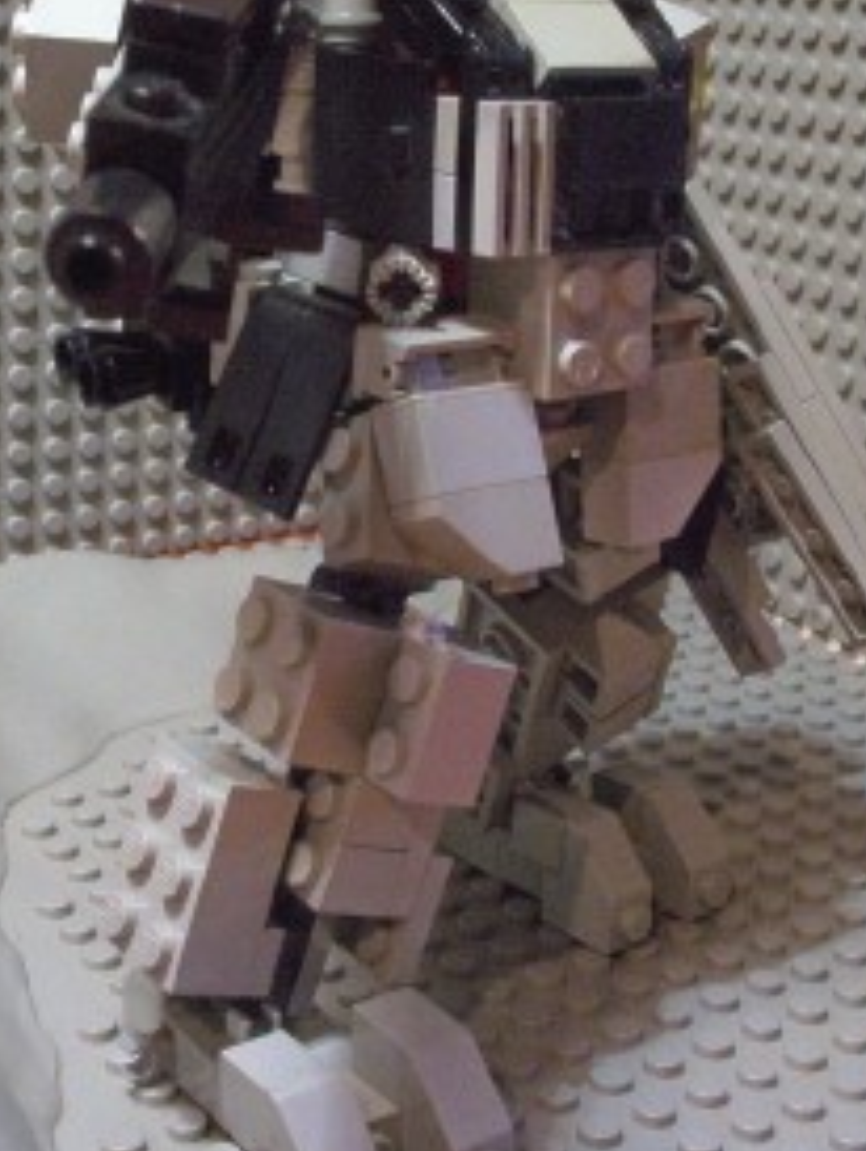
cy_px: 458
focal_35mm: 57
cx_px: 418
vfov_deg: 33.6
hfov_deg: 25.7
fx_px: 1898
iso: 200
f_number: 4.5
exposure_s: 1/8
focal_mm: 6
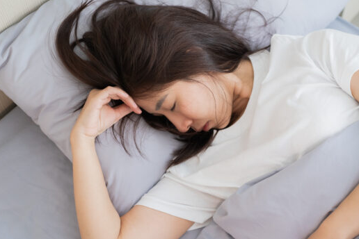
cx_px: 225
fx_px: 668
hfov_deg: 30.0
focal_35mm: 67
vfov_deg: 20.3
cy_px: 144
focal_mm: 45
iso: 320
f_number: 2.2
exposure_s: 1/125
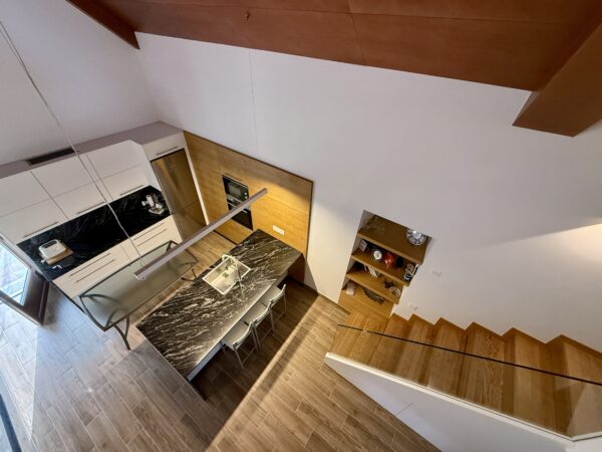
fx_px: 243
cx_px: 301
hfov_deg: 102.1
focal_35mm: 14
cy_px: 226
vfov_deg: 85.7
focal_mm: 2.22
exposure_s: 1/99
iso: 320
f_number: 2.2
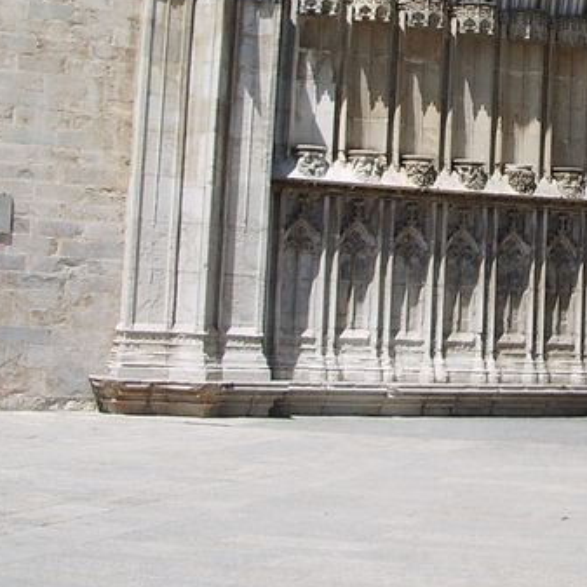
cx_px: 657
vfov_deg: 17.9
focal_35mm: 94
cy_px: -51
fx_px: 1803
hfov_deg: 17.8
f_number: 4.3
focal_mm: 5.8
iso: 50
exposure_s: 1/500
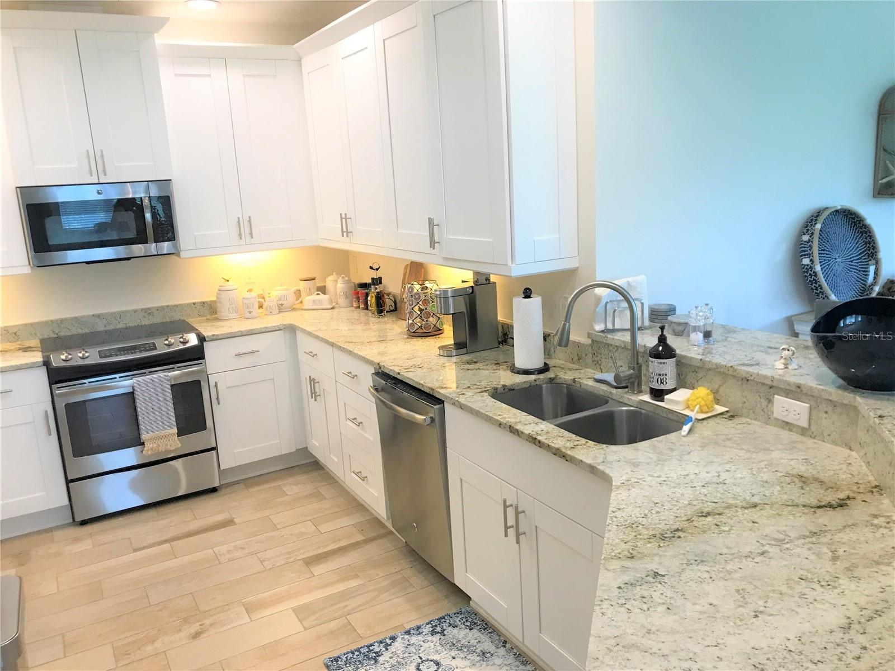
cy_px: 336
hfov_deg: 63.4
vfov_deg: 49.7
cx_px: 448
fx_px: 724
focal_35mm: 28
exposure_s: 1/40
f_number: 1.8
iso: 25
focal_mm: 3.99
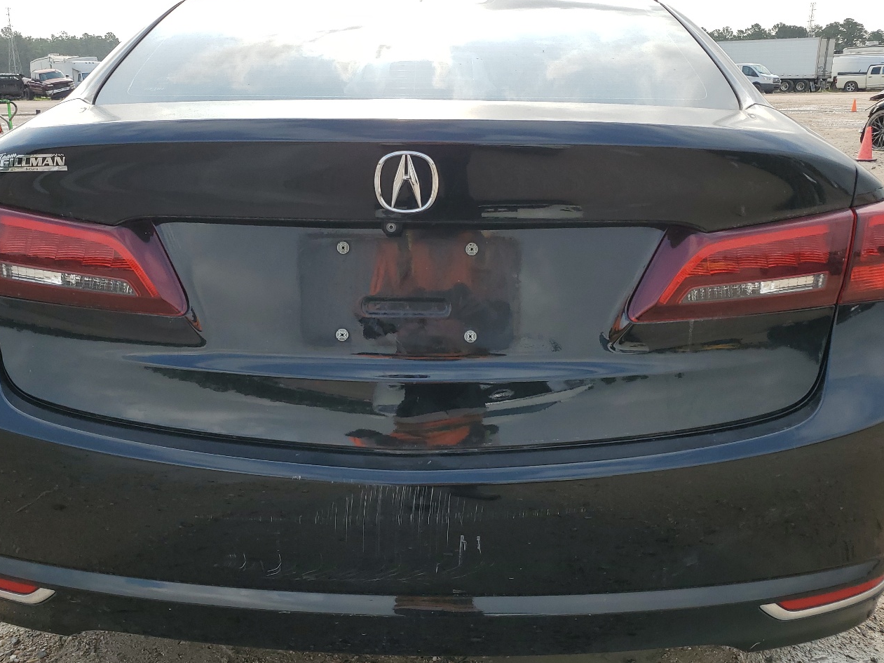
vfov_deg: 42.9
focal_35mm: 33
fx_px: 842
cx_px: 408
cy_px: 333
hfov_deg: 55.3
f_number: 1.5
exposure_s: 1/2000
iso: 50
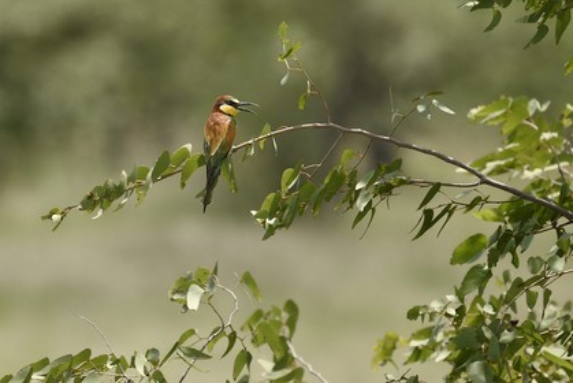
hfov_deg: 7.4
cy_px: 192
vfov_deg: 4.9
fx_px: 4460
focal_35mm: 280
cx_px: 286
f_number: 4
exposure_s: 1/2000
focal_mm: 280
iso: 200
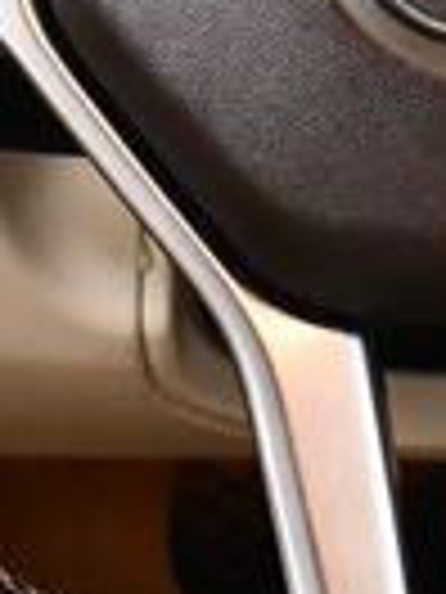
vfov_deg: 11.6
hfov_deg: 8.8
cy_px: -2
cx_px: 432
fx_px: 2886
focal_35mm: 168
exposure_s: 1/125
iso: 3200
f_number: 3.5
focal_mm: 18
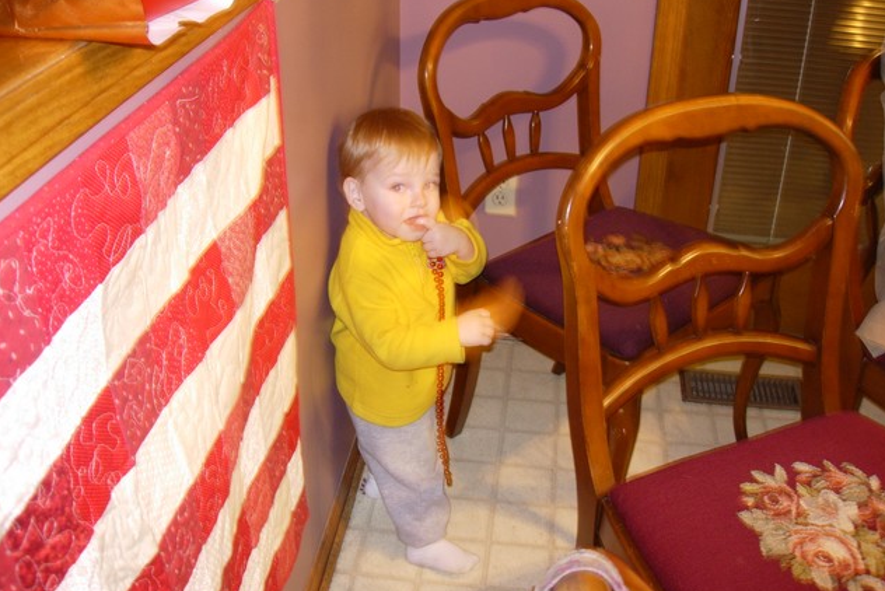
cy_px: 317
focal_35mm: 40
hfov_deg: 48.4
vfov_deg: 33.4
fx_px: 984
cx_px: 445
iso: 79
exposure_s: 1/4.2
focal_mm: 7.8
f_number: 2.8
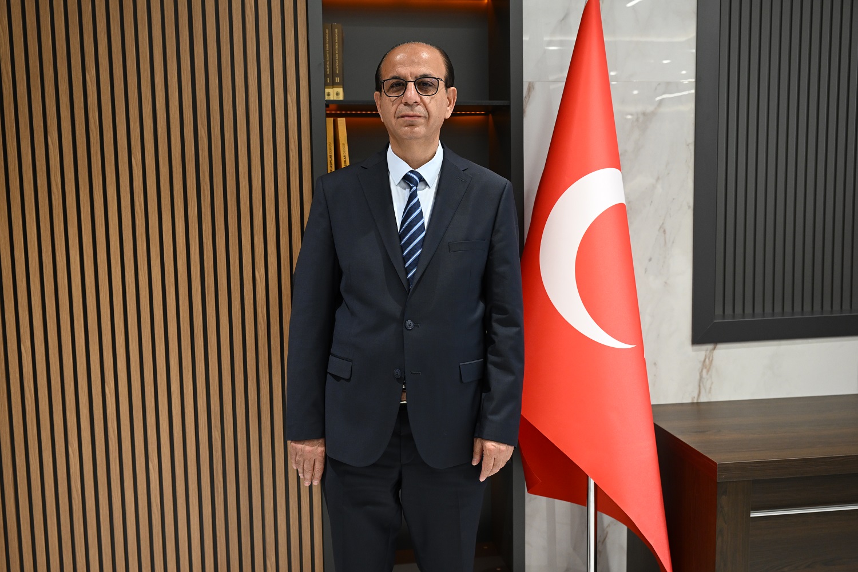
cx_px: 429
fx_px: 834
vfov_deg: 37.9
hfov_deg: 54.4
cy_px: 286
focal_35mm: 35
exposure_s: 1/125
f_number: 4.5
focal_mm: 35
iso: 1600
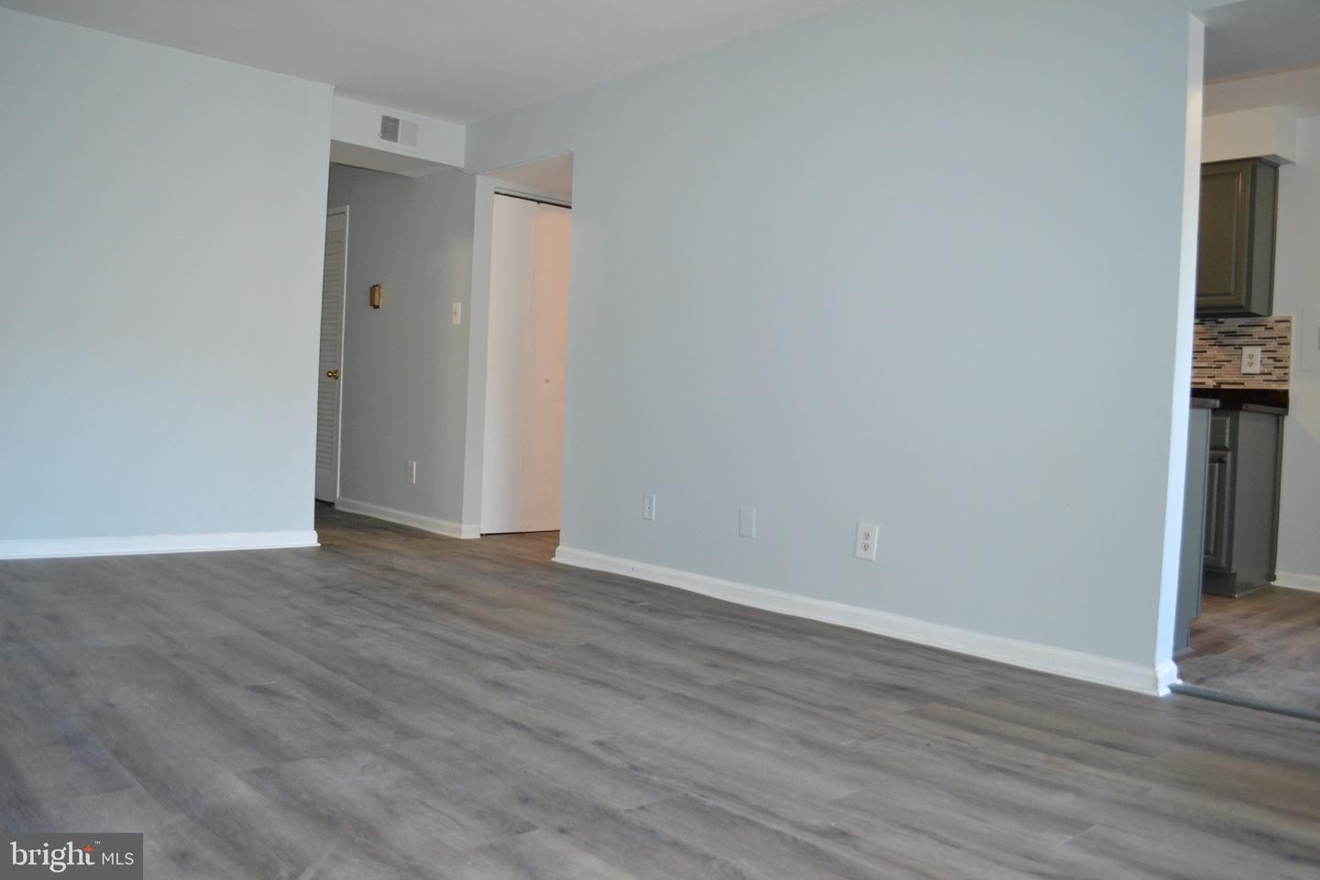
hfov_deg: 67.4
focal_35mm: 27
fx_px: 990
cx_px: 660
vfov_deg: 47.9
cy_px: 440
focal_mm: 18
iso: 1000
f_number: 3.5
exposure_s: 1/60
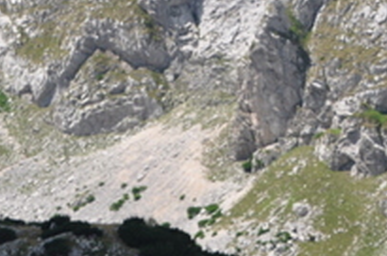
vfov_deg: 2.8
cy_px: 332
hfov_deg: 4.2
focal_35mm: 493
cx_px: 244
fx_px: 5287
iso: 200
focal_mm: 105
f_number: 9
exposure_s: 1/100
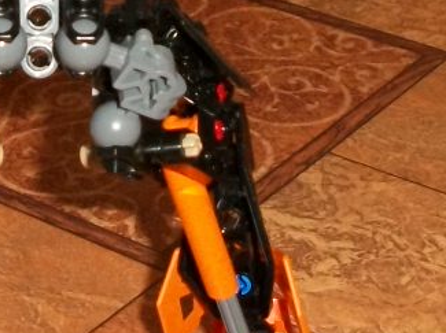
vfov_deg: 10.5
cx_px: 7
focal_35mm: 138
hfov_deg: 14.1
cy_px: -69
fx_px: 1776
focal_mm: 6.3
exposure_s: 1/125
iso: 250
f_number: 3.1
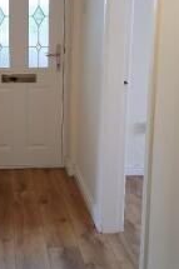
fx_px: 411
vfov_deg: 35.9
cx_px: 29
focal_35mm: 55
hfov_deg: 24.1
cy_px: 87
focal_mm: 3.98
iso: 250
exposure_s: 1/33.3
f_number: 1.8
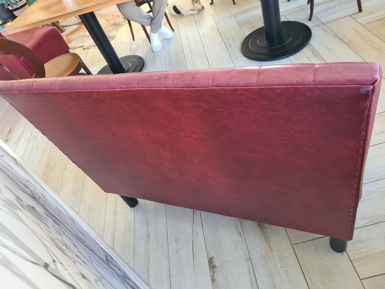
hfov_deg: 67.3
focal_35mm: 26
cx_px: 192
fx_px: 289
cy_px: 144
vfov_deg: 53.1
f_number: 1.8
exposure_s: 1/50
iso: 320
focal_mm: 5.4
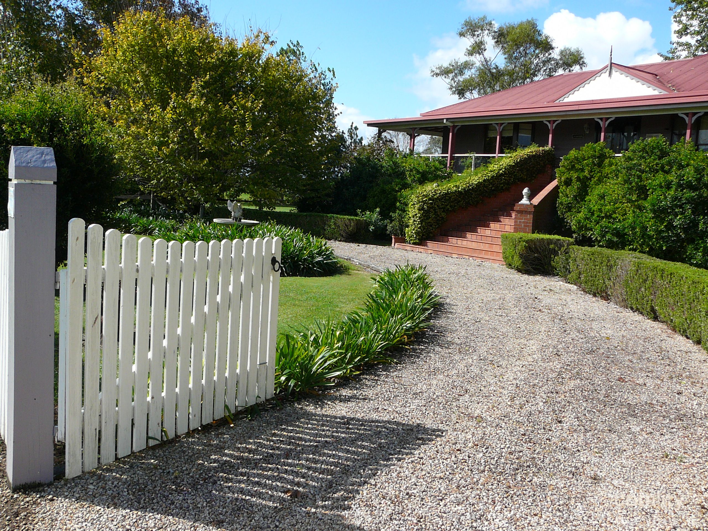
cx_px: 354
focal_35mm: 35
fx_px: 716
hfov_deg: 52.6
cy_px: 266
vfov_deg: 40.7
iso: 80
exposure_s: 1/320
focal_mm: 5.2
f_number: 5
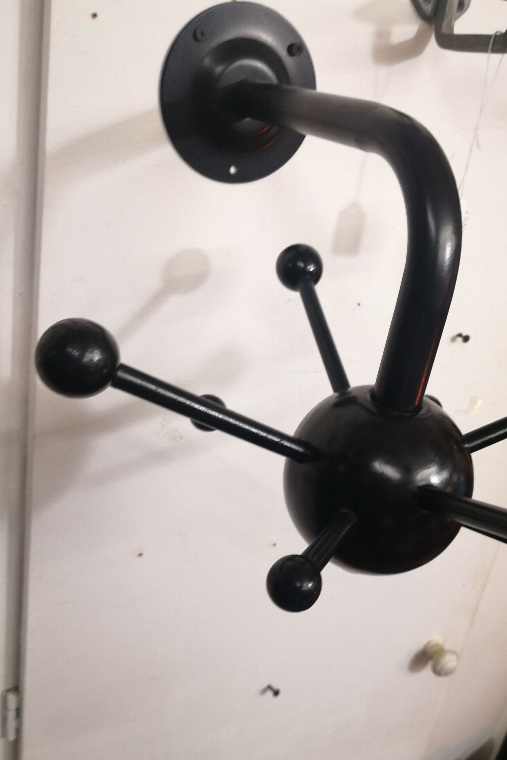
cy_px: 392
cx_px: 269
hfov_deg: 42.3
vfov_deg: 60.3
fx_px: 655
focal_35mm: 31
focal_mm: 3.95
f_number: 1.6
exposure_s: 1/50
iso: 160
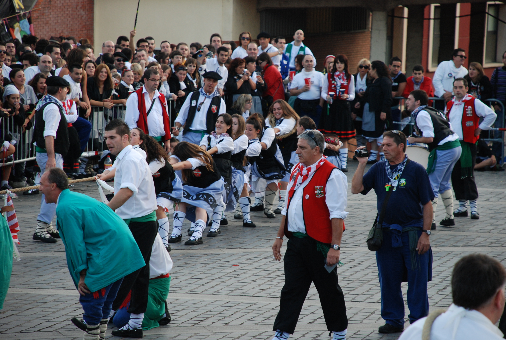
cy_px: 170
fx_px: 2852
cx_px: 253
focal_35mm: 202
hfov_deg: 10.1
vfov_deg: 6.8
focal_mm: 135
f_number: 5.6
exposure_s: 1/100
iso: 400
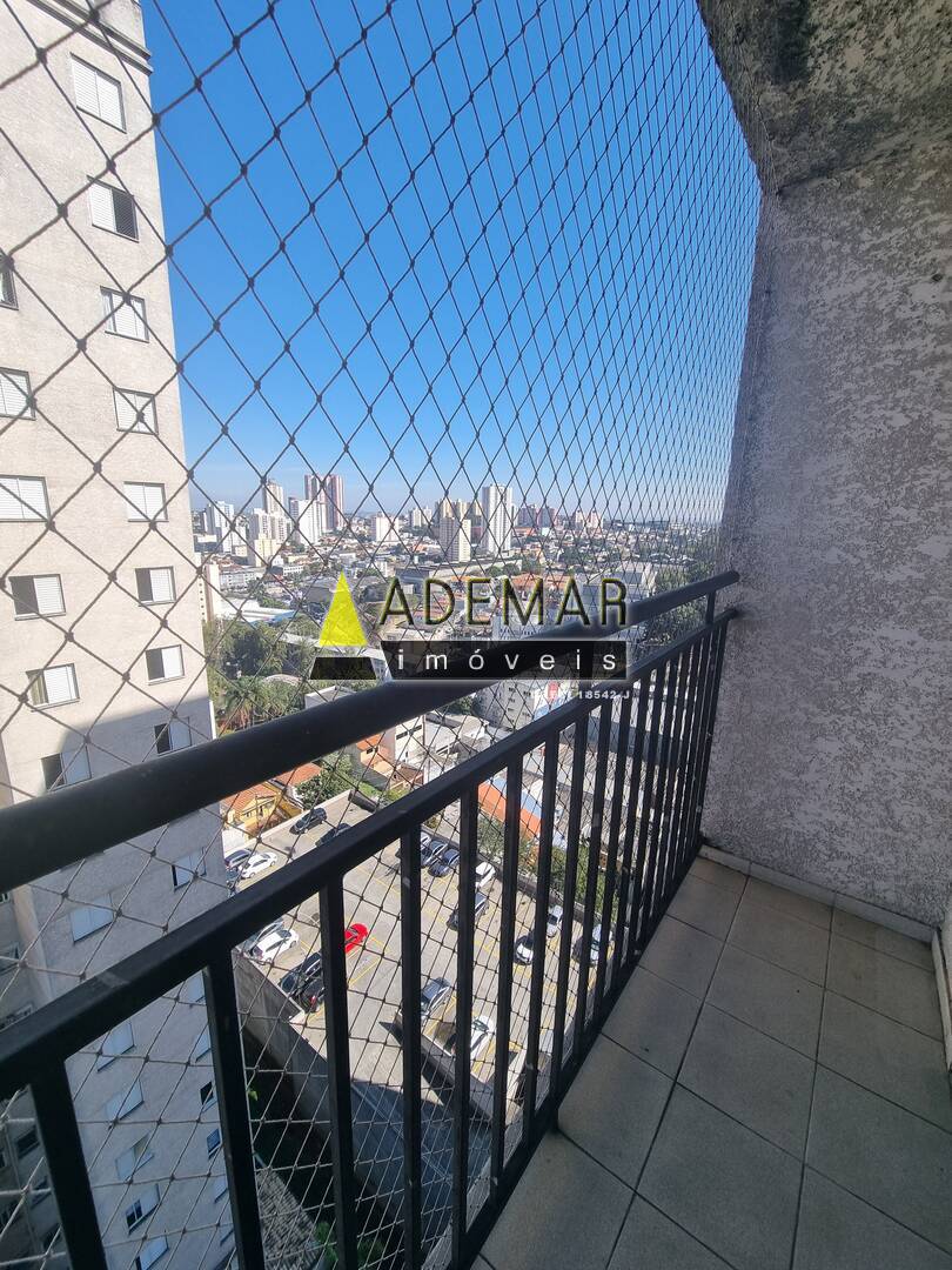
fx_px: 477
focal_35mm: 13
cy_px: 635
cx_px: 476
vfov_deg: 106.2
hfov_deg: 89.9
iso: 50
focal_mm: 2.2
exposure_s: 1/1352
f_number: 2.2
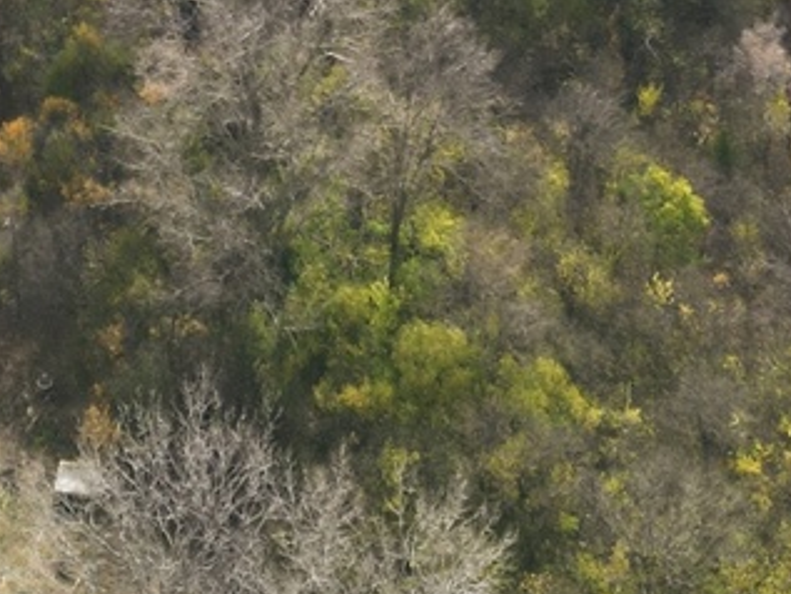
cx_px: 120
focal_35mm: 109
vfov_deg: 11.8
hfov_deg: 17.8
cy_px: -694
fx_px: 2492
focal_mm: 6.7
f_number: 1.7
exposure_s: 1/5000
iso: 130
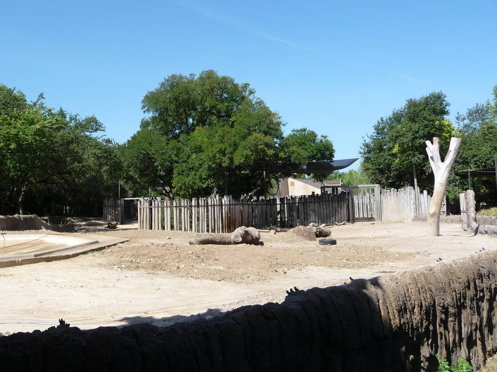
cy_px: 157
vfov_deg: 37.6
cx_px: 186
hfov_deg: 48.5
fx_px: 546
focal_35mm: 38
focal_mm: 4.7
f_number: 3.3
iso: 100
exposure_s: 1/800
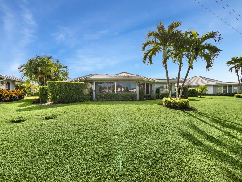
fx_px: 98
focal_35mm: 14
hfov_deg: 102.1
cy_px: 91
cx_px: 121
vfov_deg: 85.7
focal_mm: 7
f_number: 8
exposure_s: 1/500
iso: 200
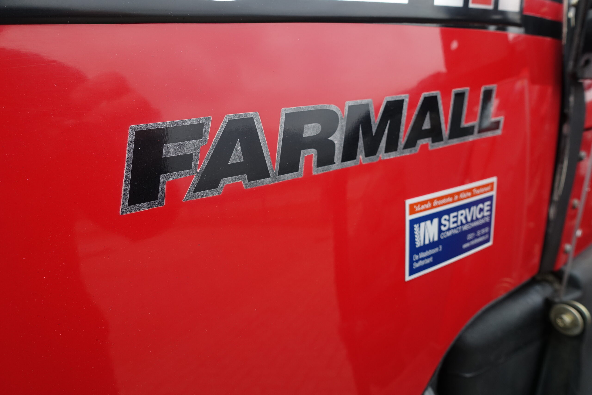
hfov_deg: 73.7
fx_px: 395
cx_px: 296
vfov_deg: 53.1
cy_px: 198
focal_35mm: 24
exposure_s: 1/125
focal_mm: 8.8
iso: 125
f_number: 4
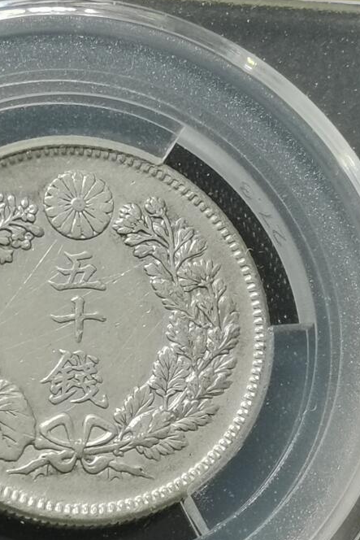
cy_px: 169
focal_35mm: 186
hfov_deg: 7.4
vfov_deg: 11.0
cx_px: 60
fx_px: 2788
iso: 80
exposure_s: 1/100
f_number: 1.8
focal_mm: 5.58
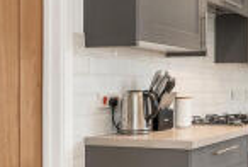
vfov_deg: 25.3
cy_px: 84
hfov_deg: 29.2
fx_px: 370
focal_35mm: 54
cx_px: 331
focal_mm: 16.5
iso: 320
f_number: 6.3
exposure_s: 1/4
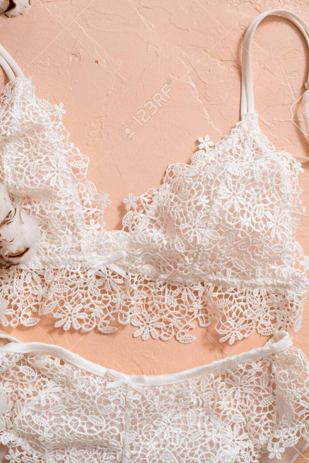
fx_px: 798
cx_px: 132
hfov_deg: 21.9
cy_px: 190
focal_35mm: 62
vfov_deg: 32.3
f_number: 7.1
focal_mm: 50
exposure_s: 1/125
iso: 125
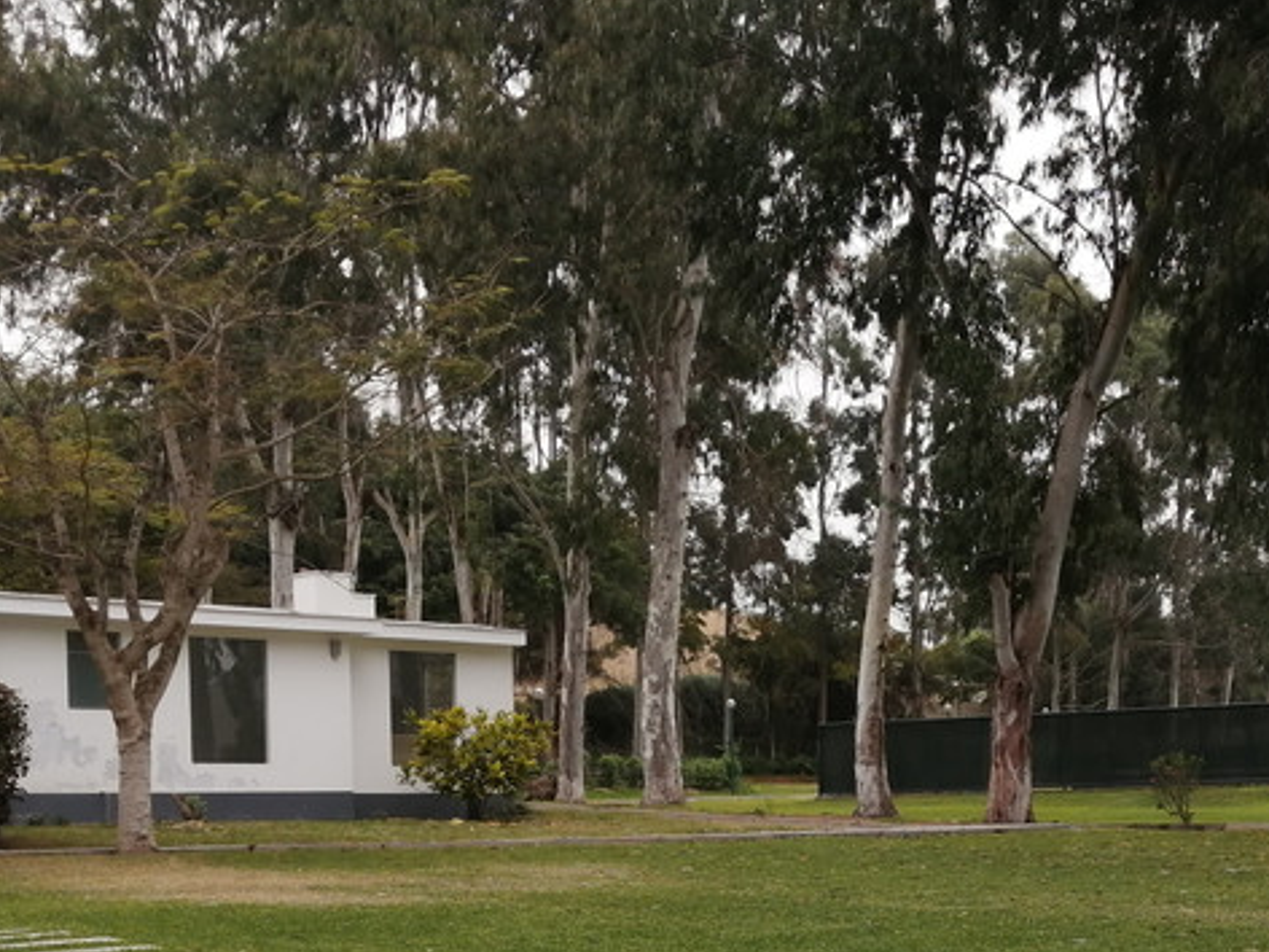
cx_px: 851
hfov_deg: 31.4
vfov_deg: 23.3
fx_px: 2236
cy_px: 890
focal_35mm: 61
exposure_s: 1/519
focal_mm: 3.62
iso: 50
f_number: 1.8
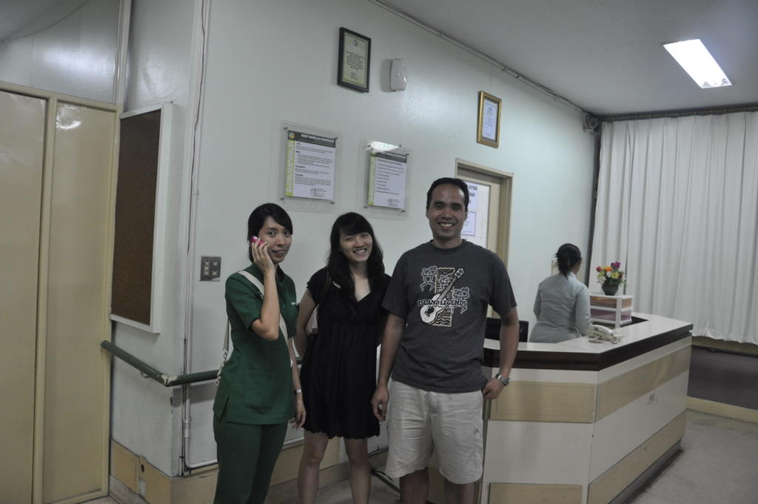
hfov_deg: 67.4
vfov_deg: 47.8
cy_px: 252
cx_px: 379
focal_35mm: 27
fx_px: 568
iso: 1000
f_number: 5
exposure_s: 1/25
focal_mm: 18
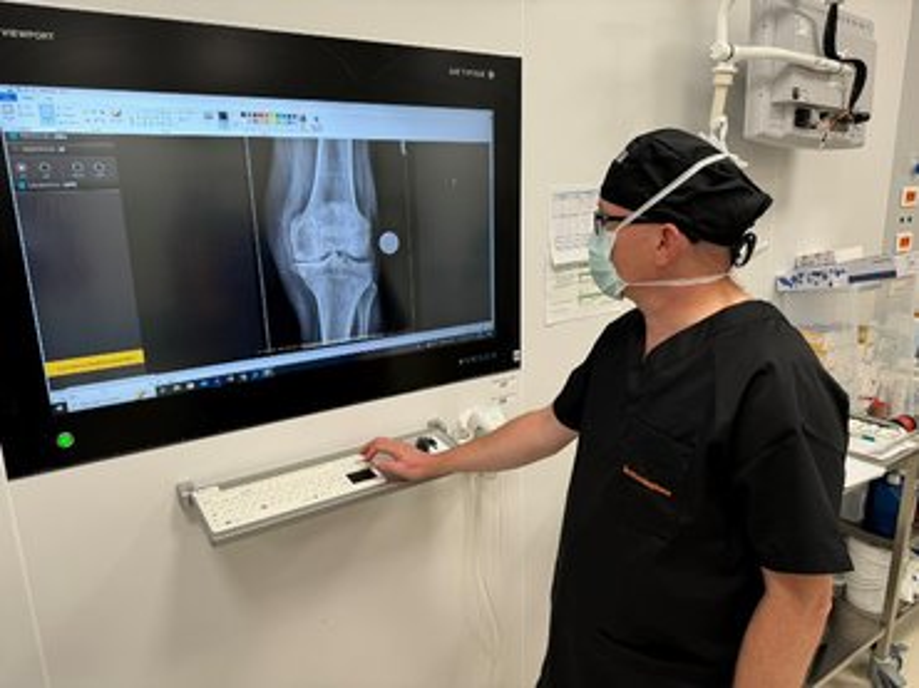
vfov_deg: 56.8
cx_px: 460
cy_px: 344
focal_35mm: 24
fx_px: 637
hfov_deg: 71.6
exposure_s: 1/140
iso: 100
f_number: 1.78
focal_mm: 6.76
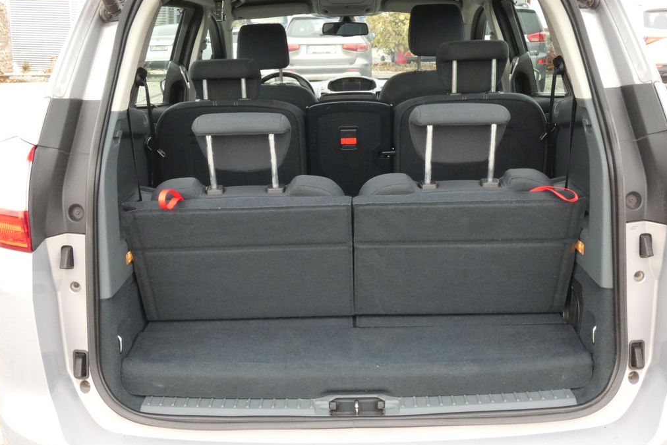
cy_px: 206
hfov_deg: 48.5
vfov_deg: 33.4
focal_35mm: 40
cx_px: 332
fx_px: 741
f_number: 5.6
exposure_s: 1/80
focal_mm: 6.8
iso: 500
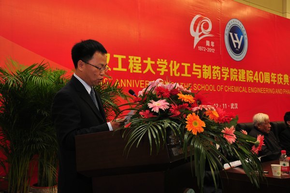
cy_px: 96
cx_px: 145
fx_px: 386
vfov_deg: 28.0
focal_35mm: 48
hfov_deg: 41.1
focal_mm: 32
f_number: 4.2
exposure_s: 1/60
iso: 320
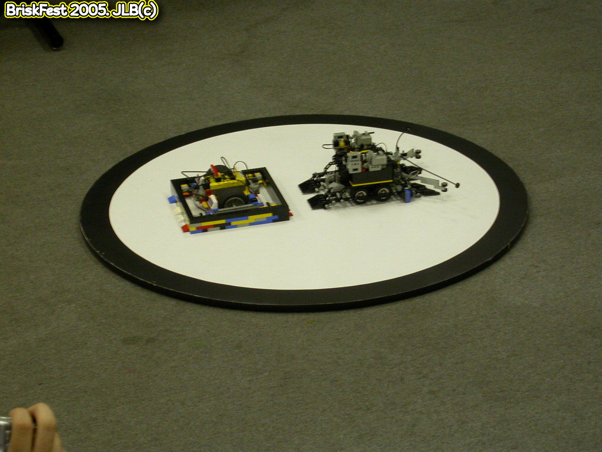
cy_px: 226
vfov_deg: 13.3
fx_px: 1930
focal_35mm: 111
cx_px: 301
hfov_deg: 17.7
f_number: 4.2
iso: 100
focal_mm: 23.1
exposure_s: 1/11.3
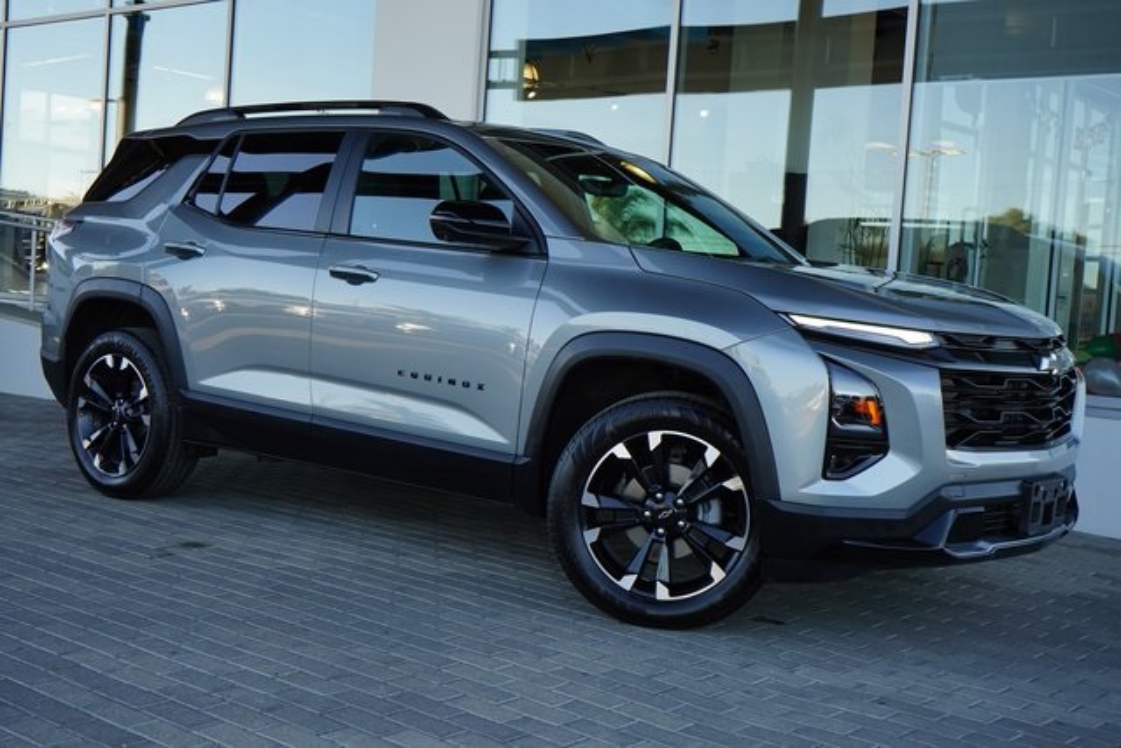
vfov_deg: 31.2
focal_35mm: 43
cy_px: 374
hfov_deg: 45.4
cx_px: 560
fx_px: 1339
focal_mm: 43
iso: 1000
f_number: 8
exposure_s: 1/400
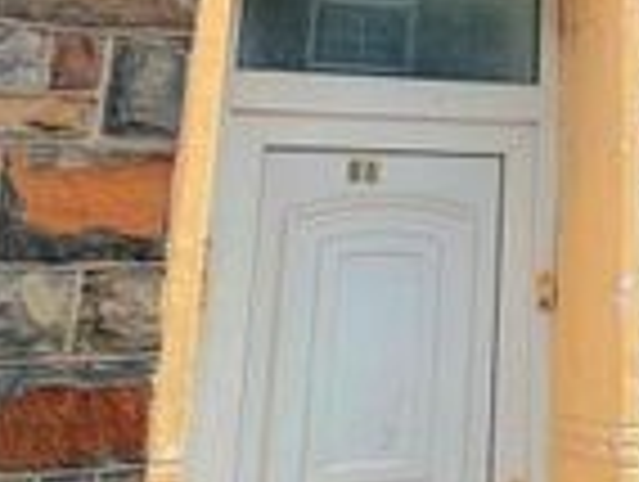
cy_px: -133
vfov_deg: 21.0
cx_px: 738
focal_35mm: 64
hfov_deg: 27.2
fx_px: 1183
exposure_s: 1/490
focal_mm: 1.57
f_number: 1.8
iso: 32
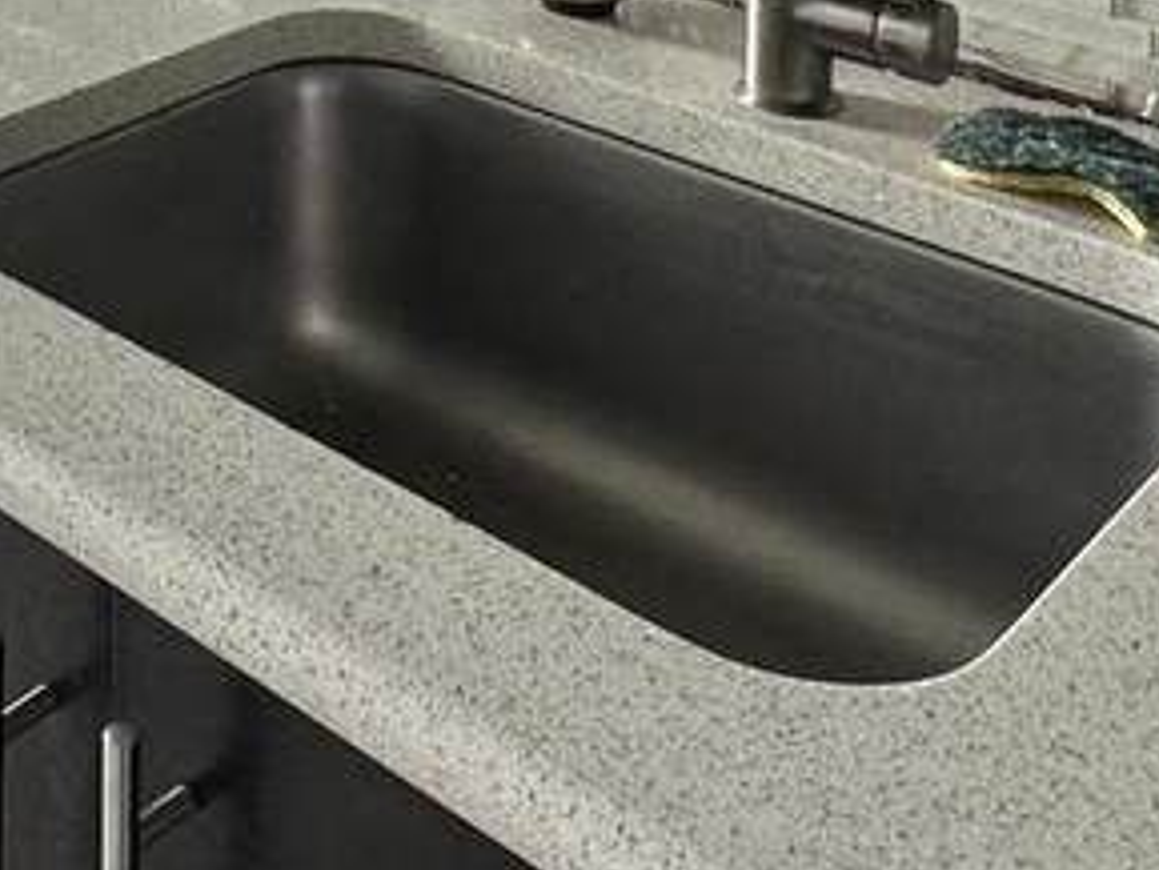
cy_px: -597
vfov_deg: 19.2
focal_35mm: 62
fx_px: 2077
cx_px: -8
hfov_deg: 29.1
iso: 64
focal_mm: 2.22
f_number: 2.2
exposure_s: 1/99
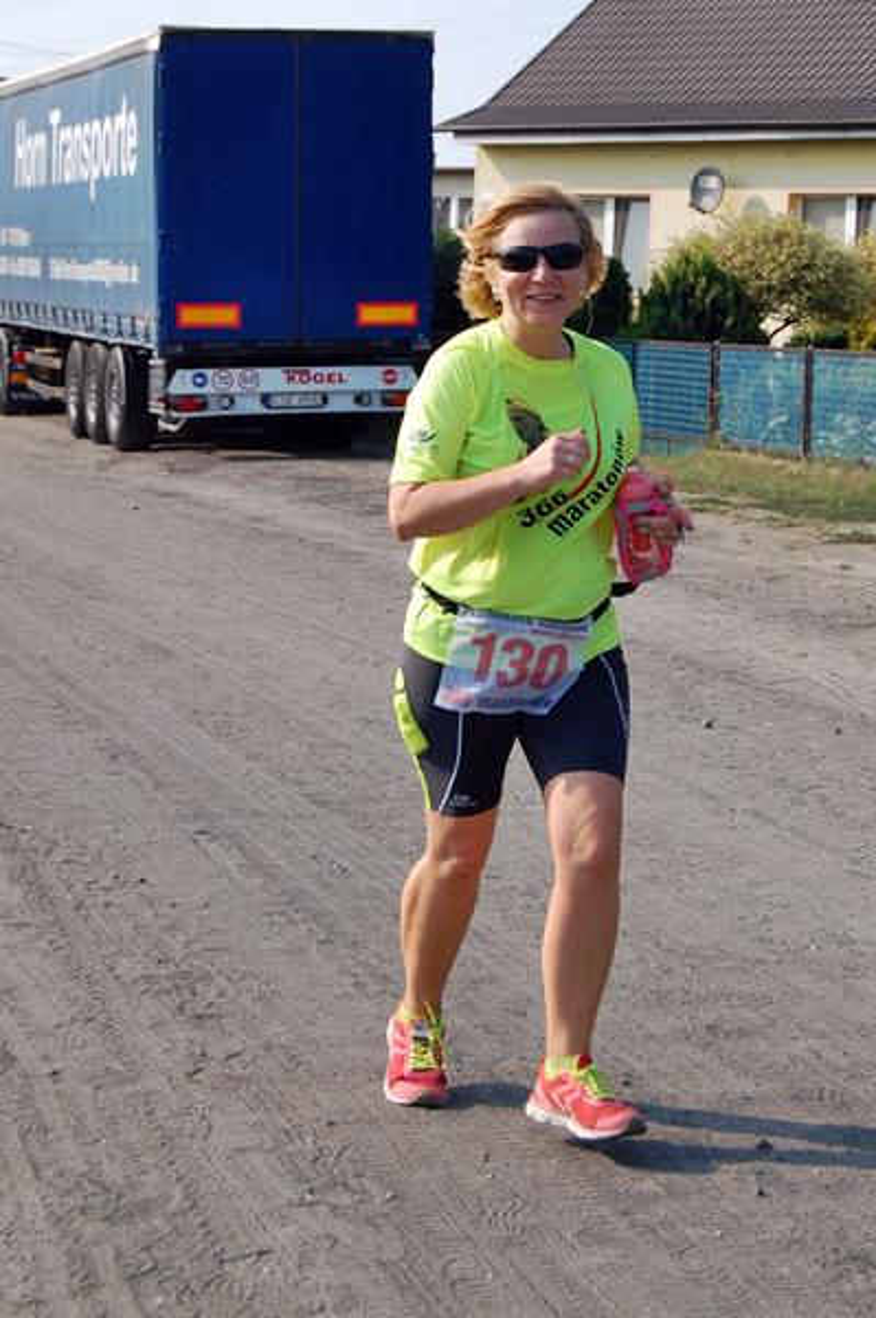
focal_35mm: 60
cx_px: 438
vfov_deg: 33.4
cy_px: 659
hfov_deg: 22.6
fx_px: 2194
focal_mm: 40
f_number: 9
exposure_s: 1/320
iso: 200
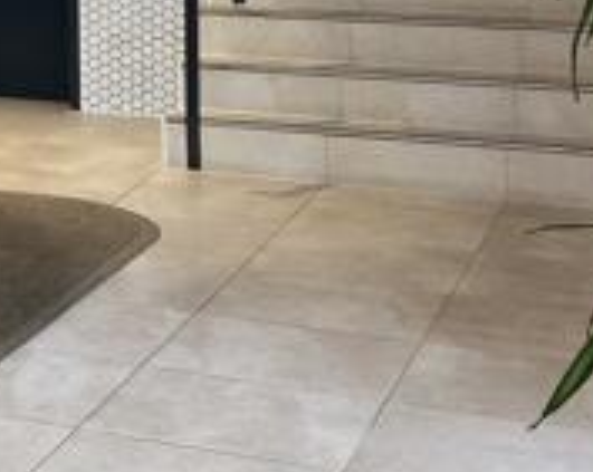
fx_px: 2015
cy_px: -201
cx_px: -536
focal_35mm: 115
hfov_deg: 14.4
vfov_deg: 12.8
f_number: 1.8
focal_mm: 4.25
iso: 64
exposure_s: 1/100
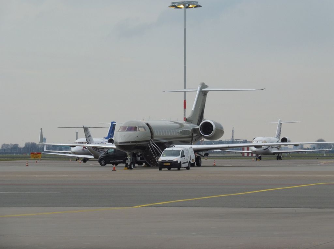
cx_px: 167
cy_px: 124
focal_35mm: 214
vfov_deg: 6.9
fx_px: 2061
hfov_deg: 9.3
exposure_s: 1/250
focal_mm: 38.2
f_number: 7.1
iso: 100
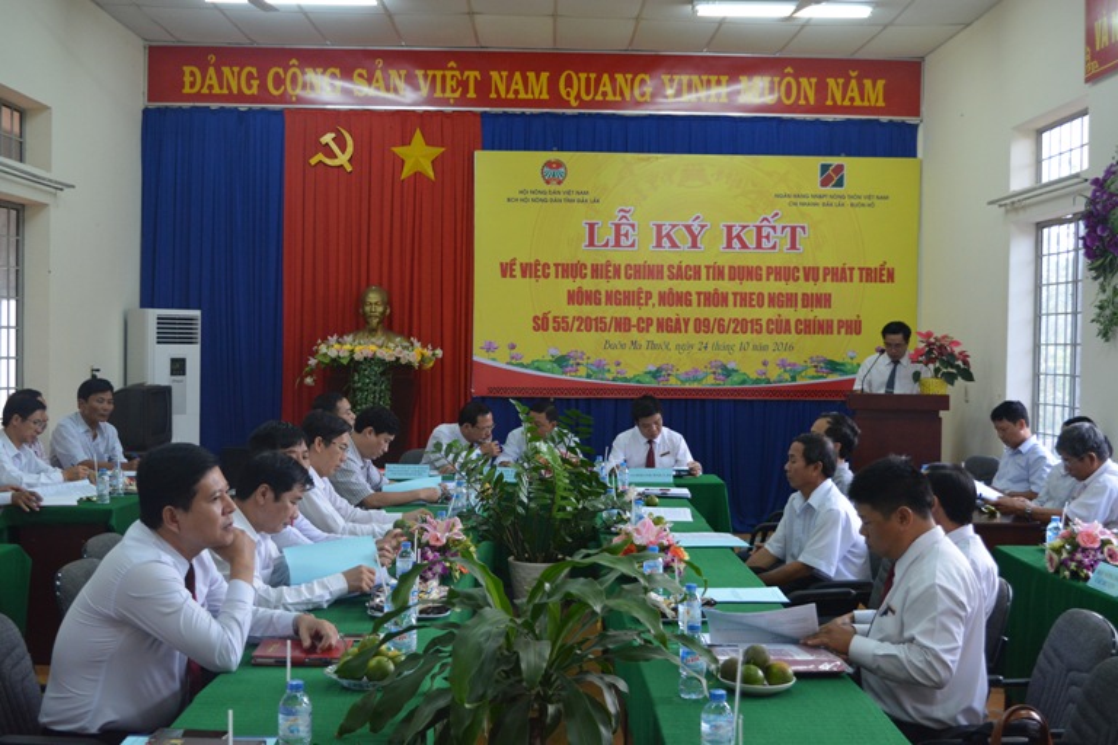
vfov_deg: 33.0
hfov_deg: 47.9
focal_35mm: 40
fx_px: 1258
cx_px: 559
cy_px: 372
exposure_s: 1/100
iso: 1600
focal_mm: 27
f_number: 5
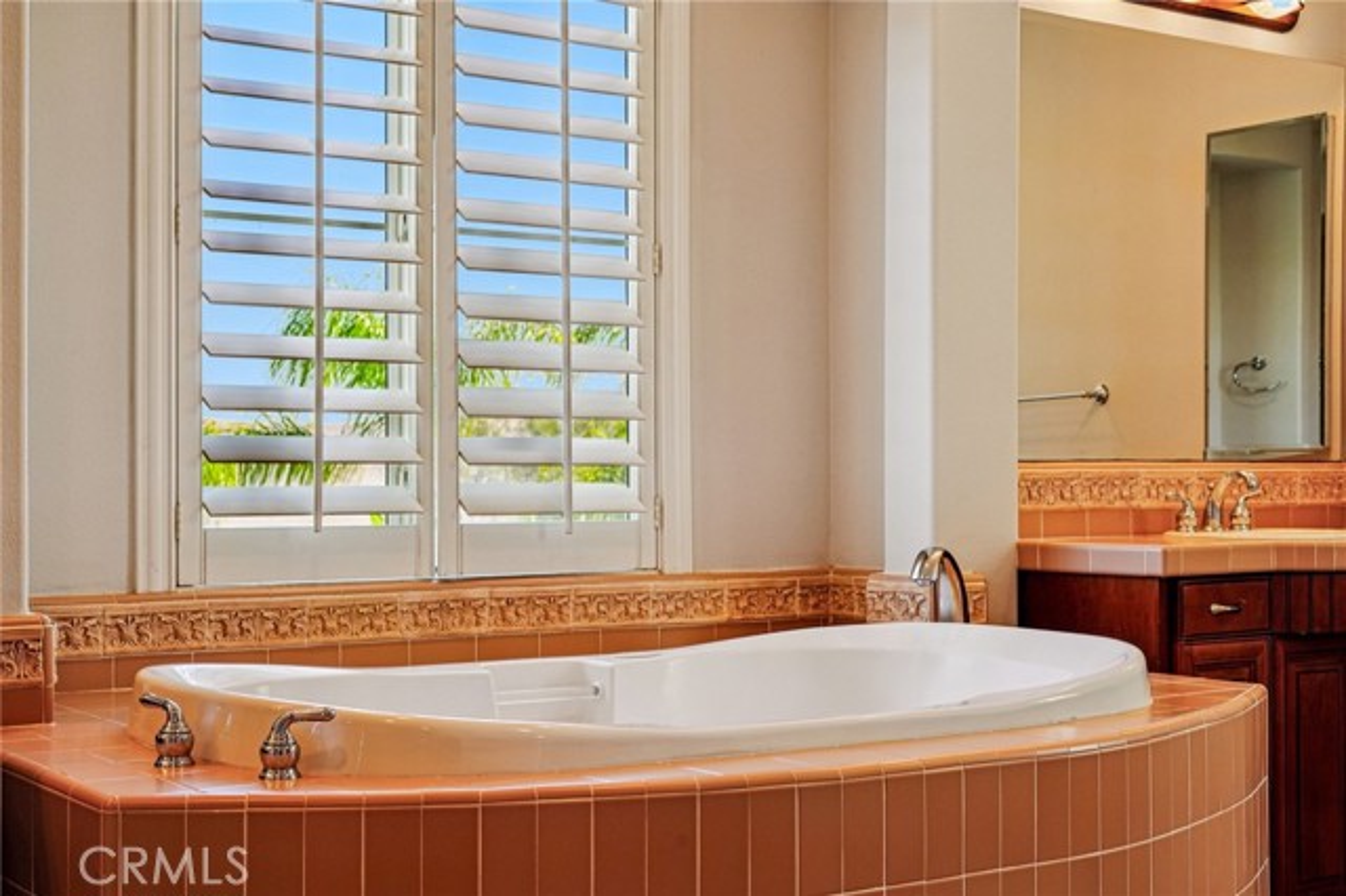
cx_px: 673
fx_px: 1868
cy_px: 448
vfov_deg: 27.0
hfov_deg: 39.6
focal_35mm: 50
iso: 200
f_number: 8
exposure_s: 1/100
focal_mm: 50
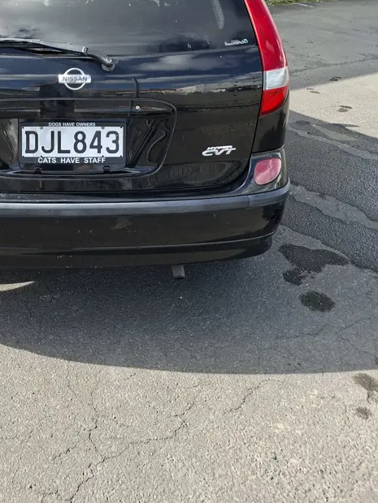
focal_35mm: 38
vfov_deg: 46.4
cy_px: 100
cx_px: 69
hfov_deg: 36.3
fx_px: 553
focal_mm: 5.54
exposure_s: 1/486
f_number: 1.8
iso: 50
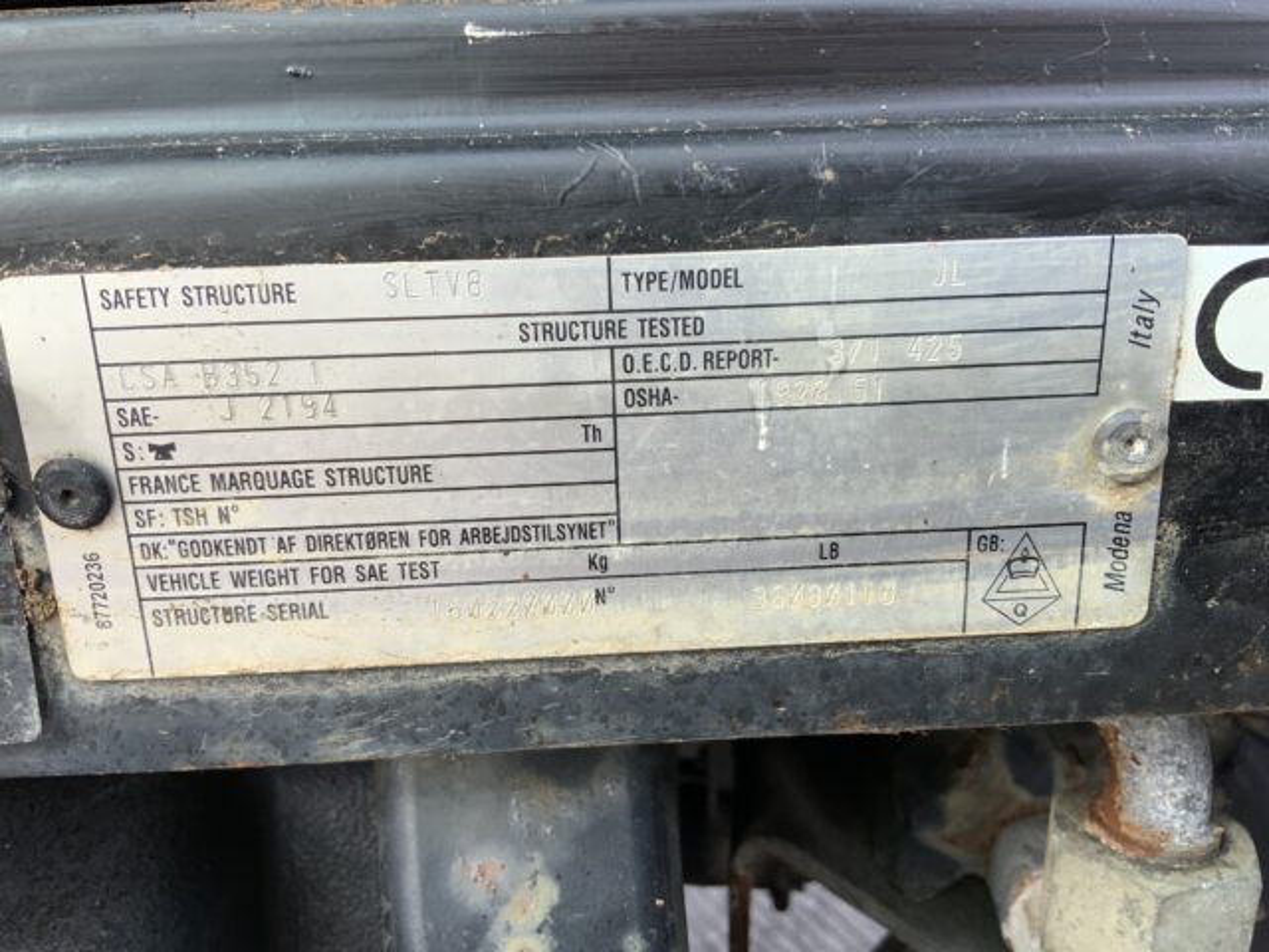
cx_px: 634
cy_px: 476
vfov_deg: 48.2
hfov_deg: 61.7
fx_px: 1063
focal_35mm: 29
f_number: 1.8
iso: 16
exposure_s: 1/178
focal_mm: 3
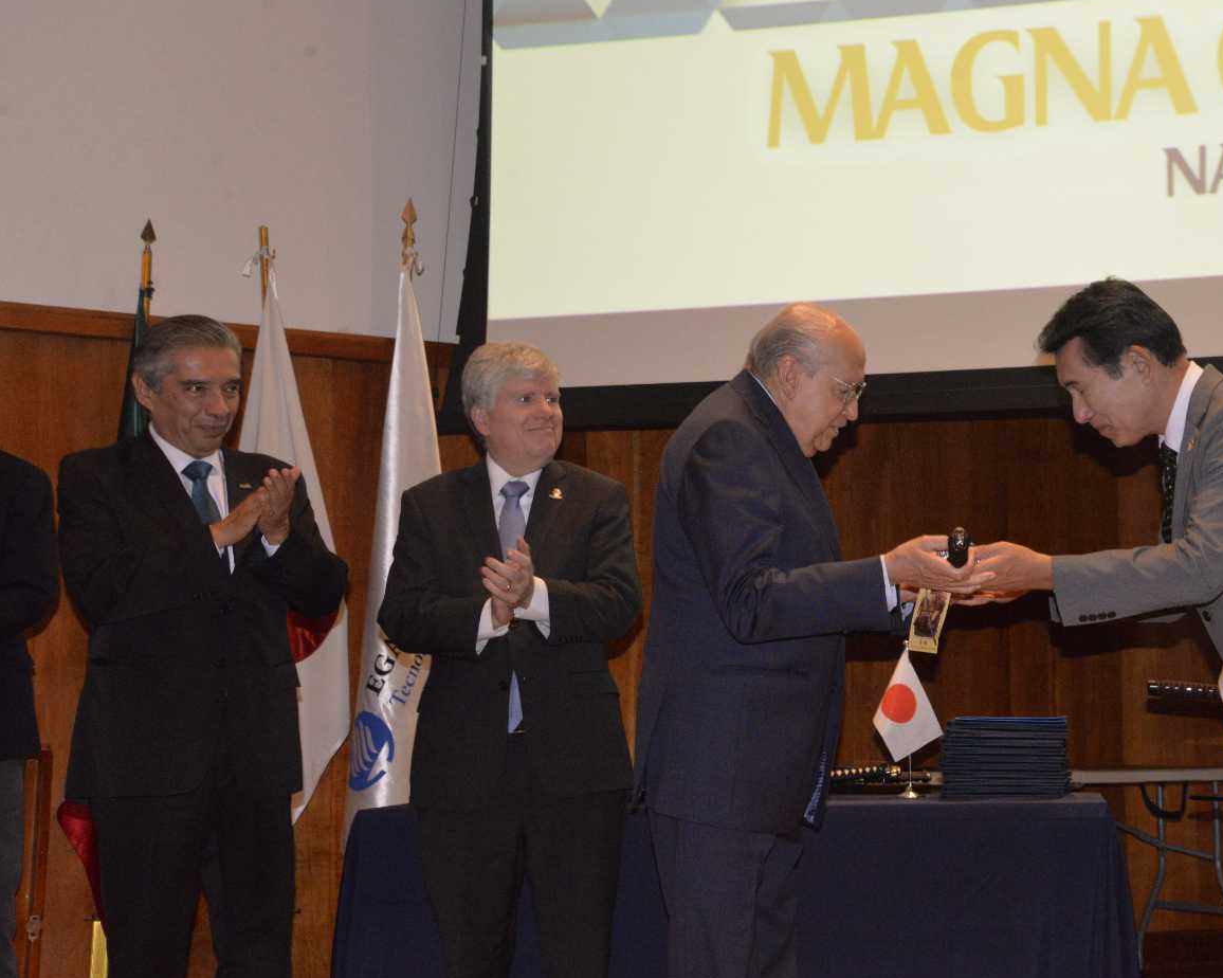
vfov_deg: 23.5
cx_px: 828
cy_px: 557
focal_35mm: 65
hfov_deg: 28.9
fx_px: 2352
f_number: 8
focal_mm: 50
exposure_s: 1/60
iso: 6400
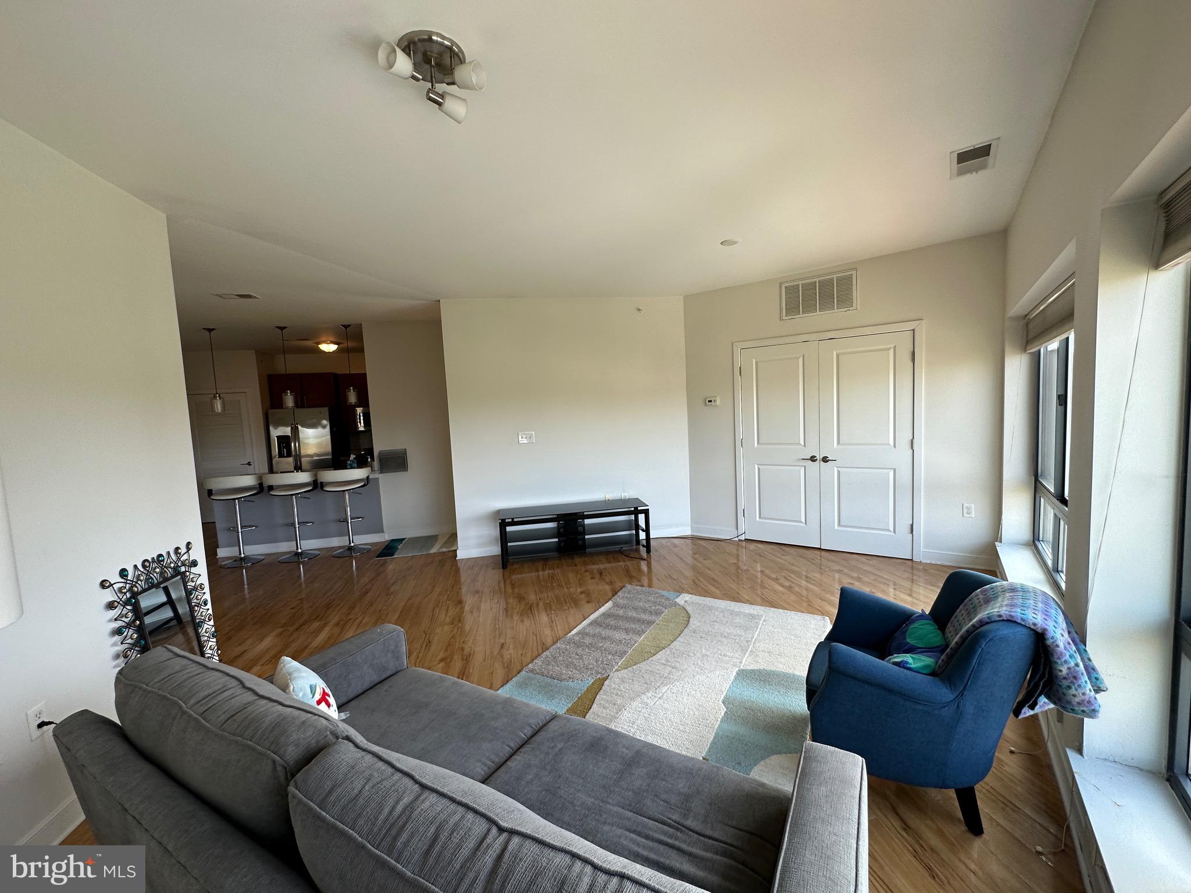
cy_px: 446
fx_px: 482
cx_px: 596
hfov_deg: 102.1
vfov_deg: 85.7
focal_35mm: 14
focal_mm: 2.22
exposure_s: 1/99
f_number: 2.2
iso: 50
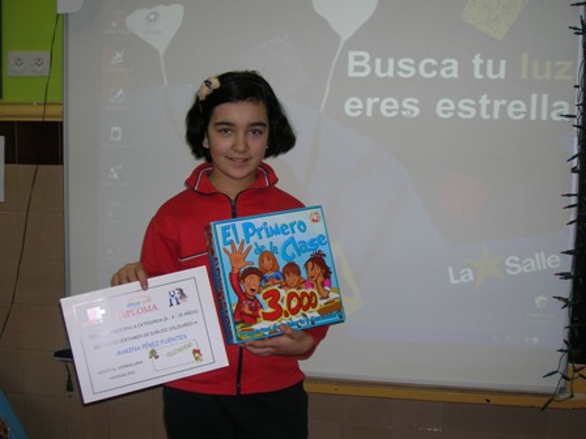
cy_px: 220
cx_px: 293
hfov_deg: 41.2
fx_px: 779
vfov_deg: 31.5
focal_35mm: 46
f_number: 3.2
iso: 50
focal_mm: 7.7
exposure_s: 1/60.1
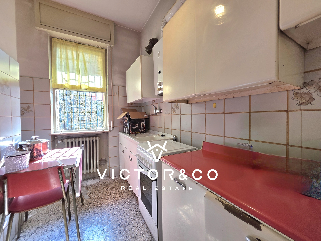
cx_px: 160
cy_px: 120
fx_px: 121
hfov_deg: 106.2
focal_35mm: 13
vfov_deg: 89.9
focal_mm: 2.2
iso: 40
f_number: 1.9
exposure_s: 1/101
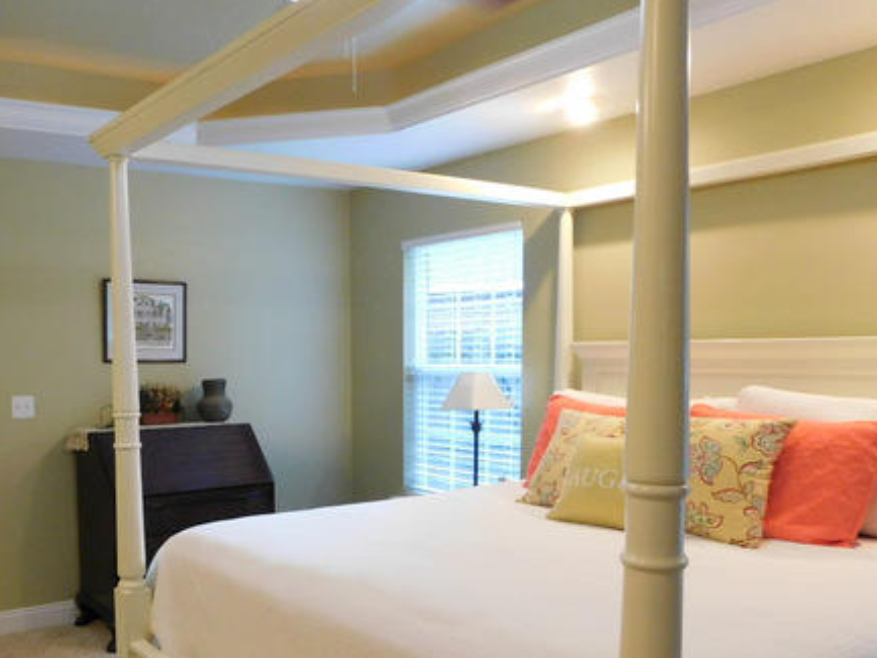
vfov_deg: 41.3
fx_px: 862
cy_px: 439
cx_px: 271
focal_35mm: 34
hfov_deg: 52.6
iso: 360
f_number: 3
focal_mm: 4
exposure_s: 1/30
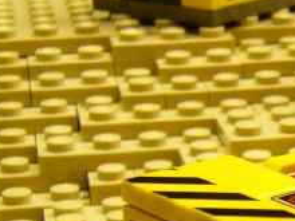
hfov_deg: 11.6
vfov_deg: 9.3
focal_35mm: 159
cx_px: 502
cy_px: 229
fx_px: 1355
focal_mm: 5.8
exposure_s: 1/25
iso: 100
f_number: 2.8
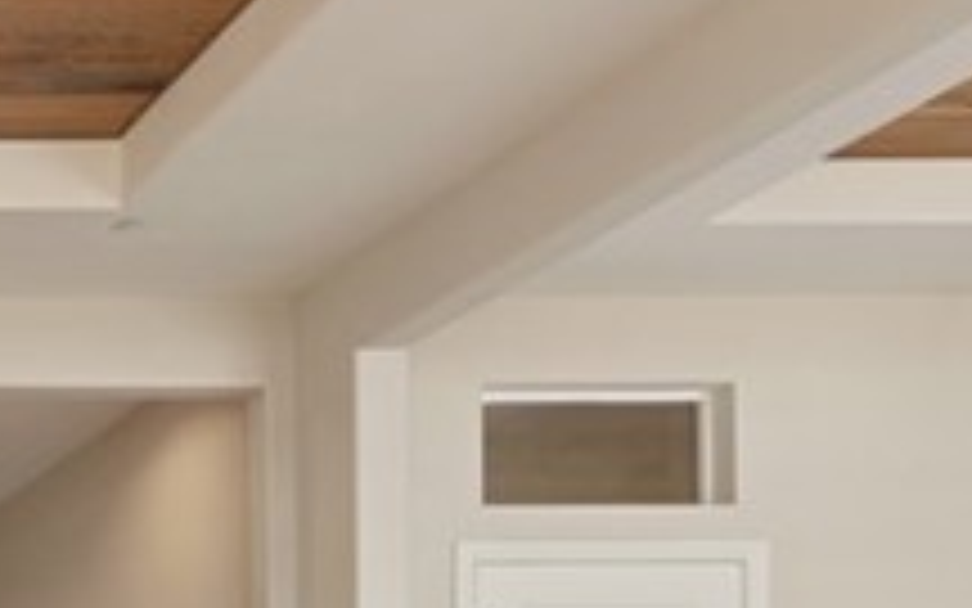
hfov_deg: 19.8
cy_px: 975
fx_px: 2172
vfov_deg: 14.6
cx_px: -684
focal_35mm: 82
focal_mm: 17
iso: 160
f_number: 9.5
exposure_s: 1/6
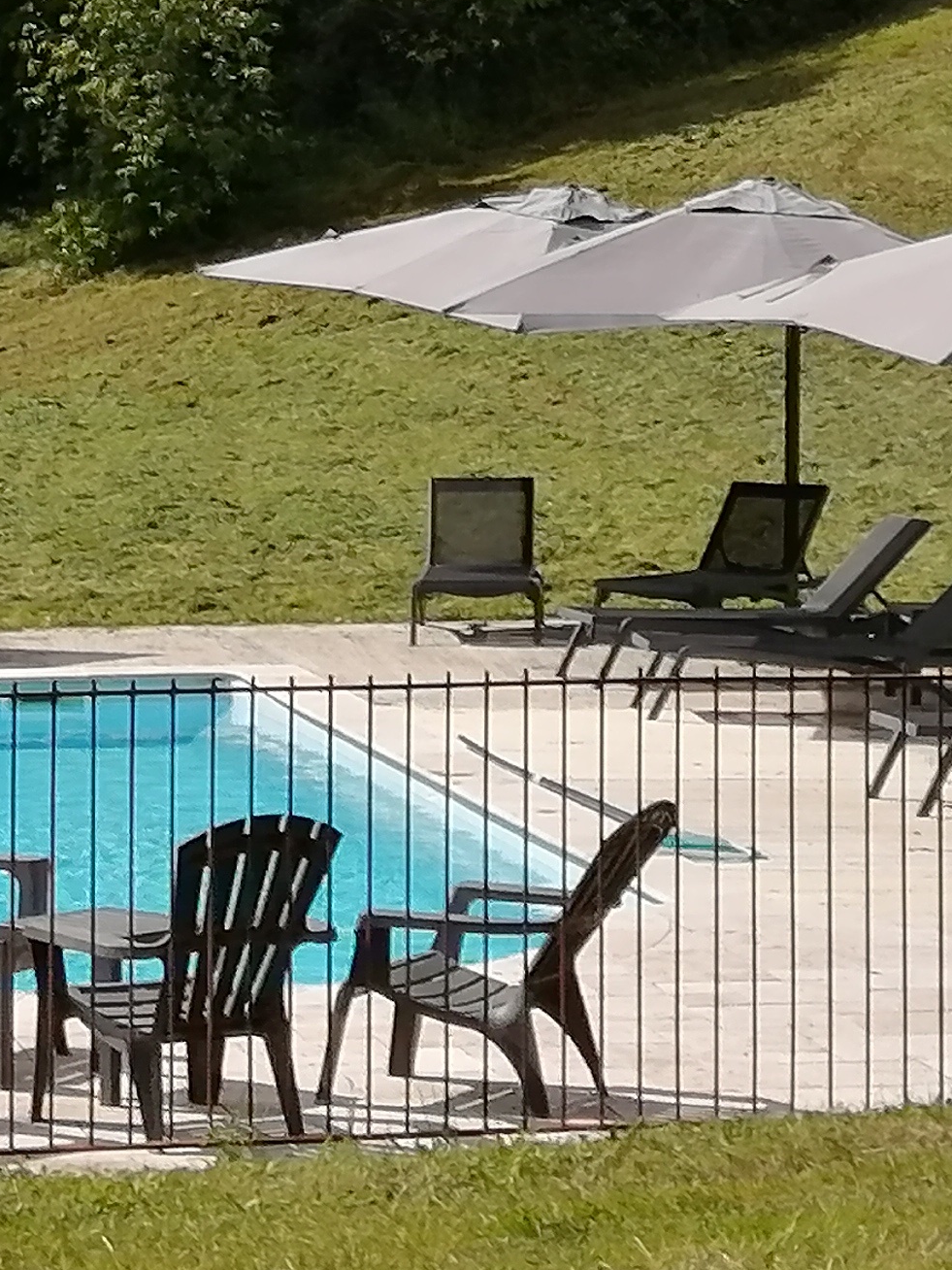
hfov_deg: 9.6
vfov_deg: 12.5
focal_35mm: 155
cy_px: -139
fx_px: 5684
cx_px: 535
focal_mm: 3.62
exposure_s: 1/2488
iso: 50
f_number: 1.8
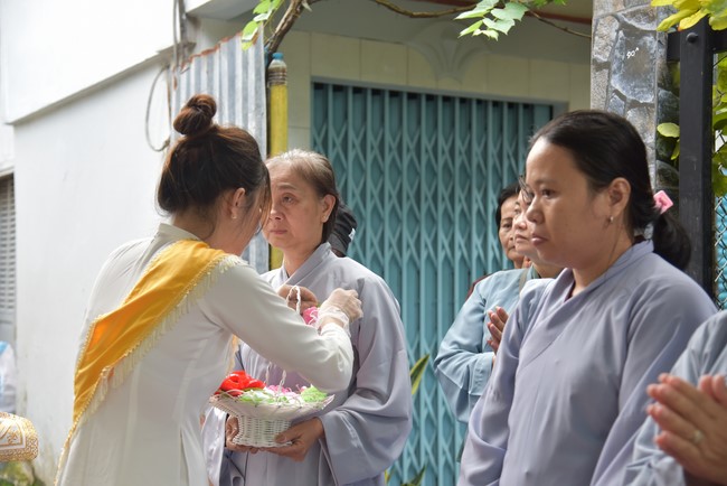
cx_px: 364
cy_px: 243
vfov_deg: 21.9
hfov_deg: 32.4
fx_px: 1253
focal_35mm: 62
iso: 640
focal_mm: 62
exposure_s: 1/250
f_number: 4
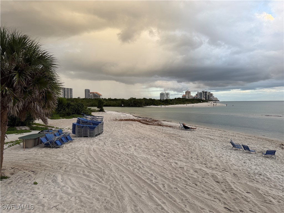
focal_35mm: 24
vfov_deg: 56.8
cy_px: 106
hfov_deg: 71.6
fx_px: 197
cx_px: 142
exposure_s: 1/547
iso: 80
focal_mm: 6.76
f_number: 1.78
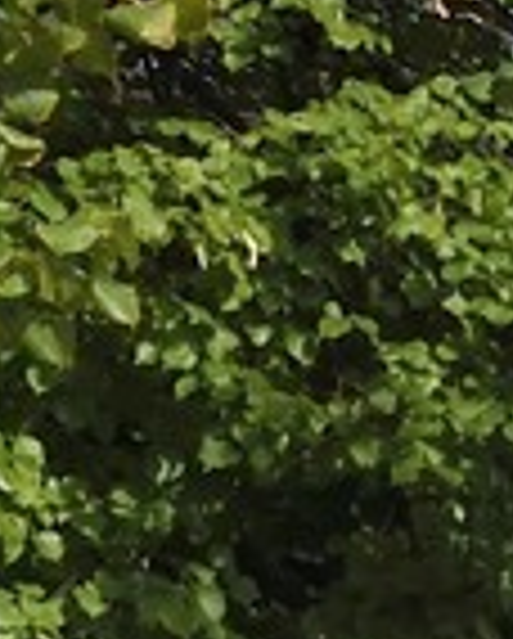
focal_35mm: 654
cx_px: 3344
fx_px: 12385
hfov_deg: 2.2
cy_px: 981
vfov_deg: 2.9
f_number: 20
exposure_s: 1/250
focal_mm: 62
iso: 800
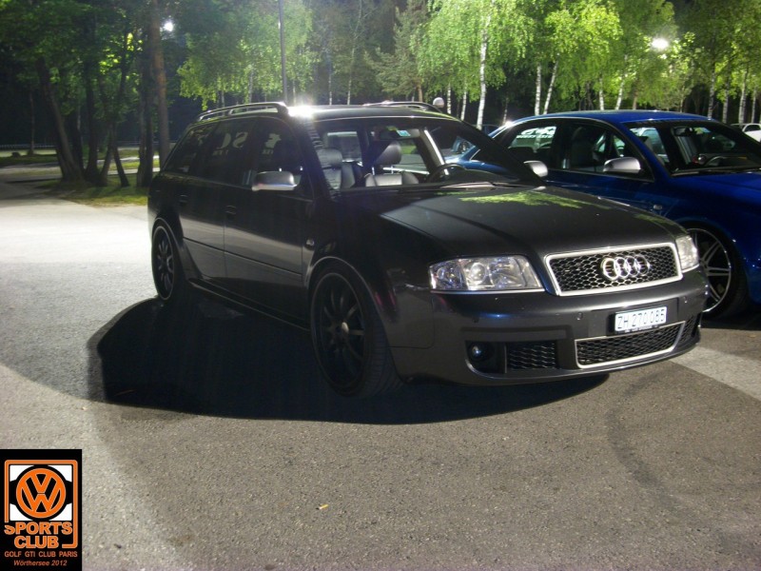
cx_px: 380
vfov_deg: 34.3
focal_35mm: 42
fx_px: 923
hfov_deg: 44.8
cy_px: 286
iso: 97
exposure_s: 2
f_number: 3.2
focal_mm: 7.1
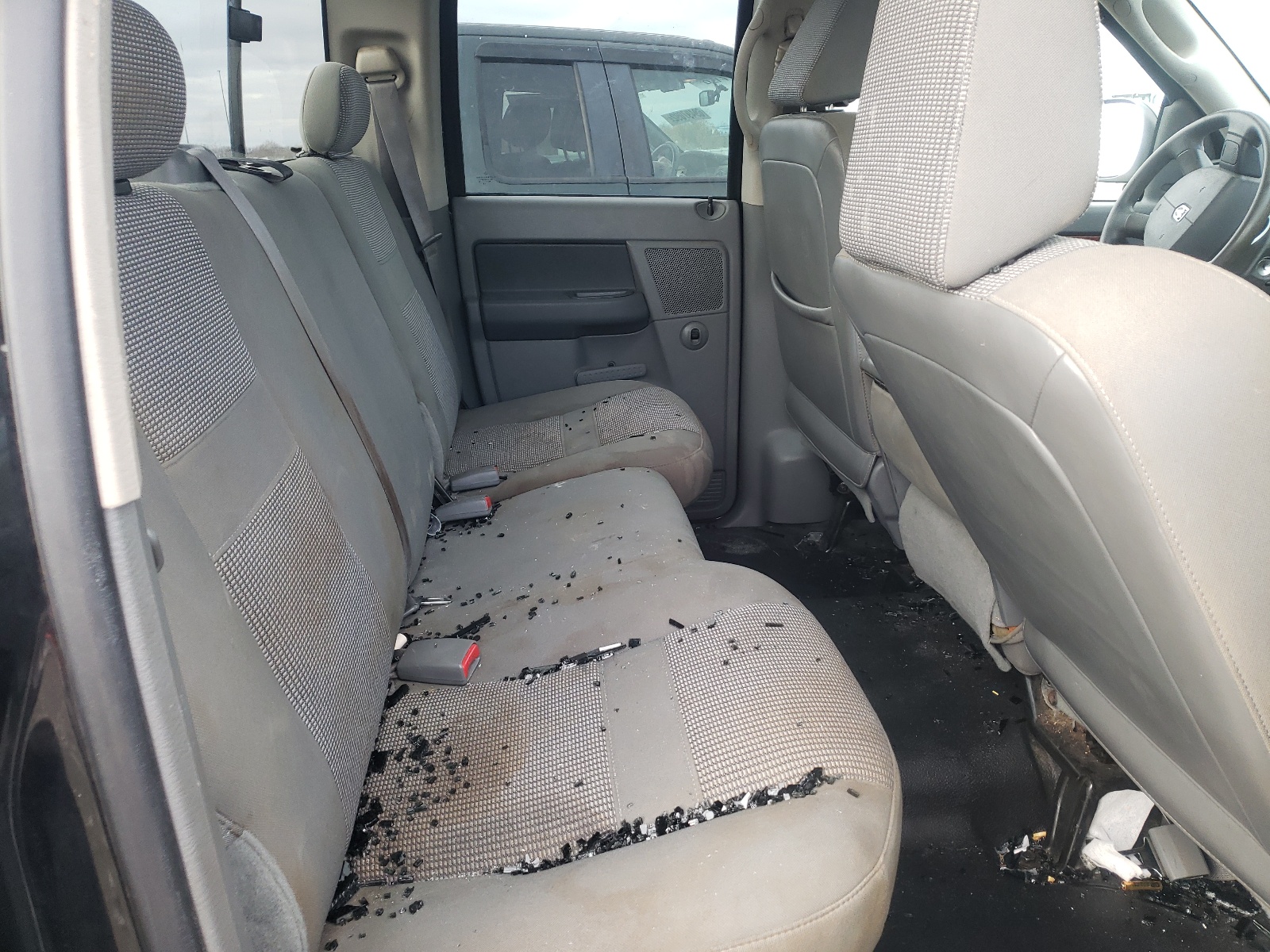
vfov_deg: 53.1
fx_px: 954
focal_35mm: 26
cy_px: 476
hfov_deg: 67.3
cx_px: 635
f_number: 1.5
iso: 81
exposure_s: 1/120
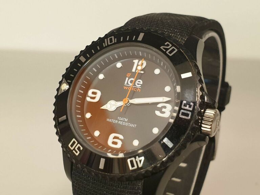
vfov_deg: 53.1
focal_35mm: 26
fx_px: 195
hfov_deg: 67.3
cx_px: 130
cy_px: 98
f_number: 2.4
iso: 320
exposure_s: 1/50
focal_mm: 4.3
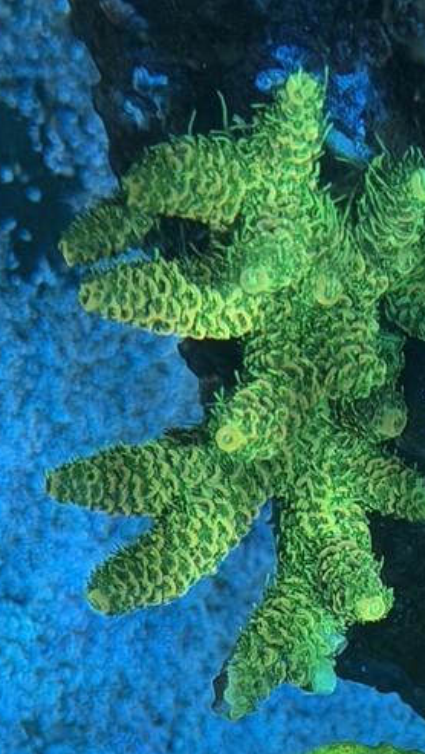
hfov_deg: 22.6
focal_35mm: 53
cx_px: 264
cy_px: 381
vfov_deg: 39.1
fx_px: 1060
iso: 200
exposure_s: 1/60
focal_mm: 6.76
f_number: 1.78
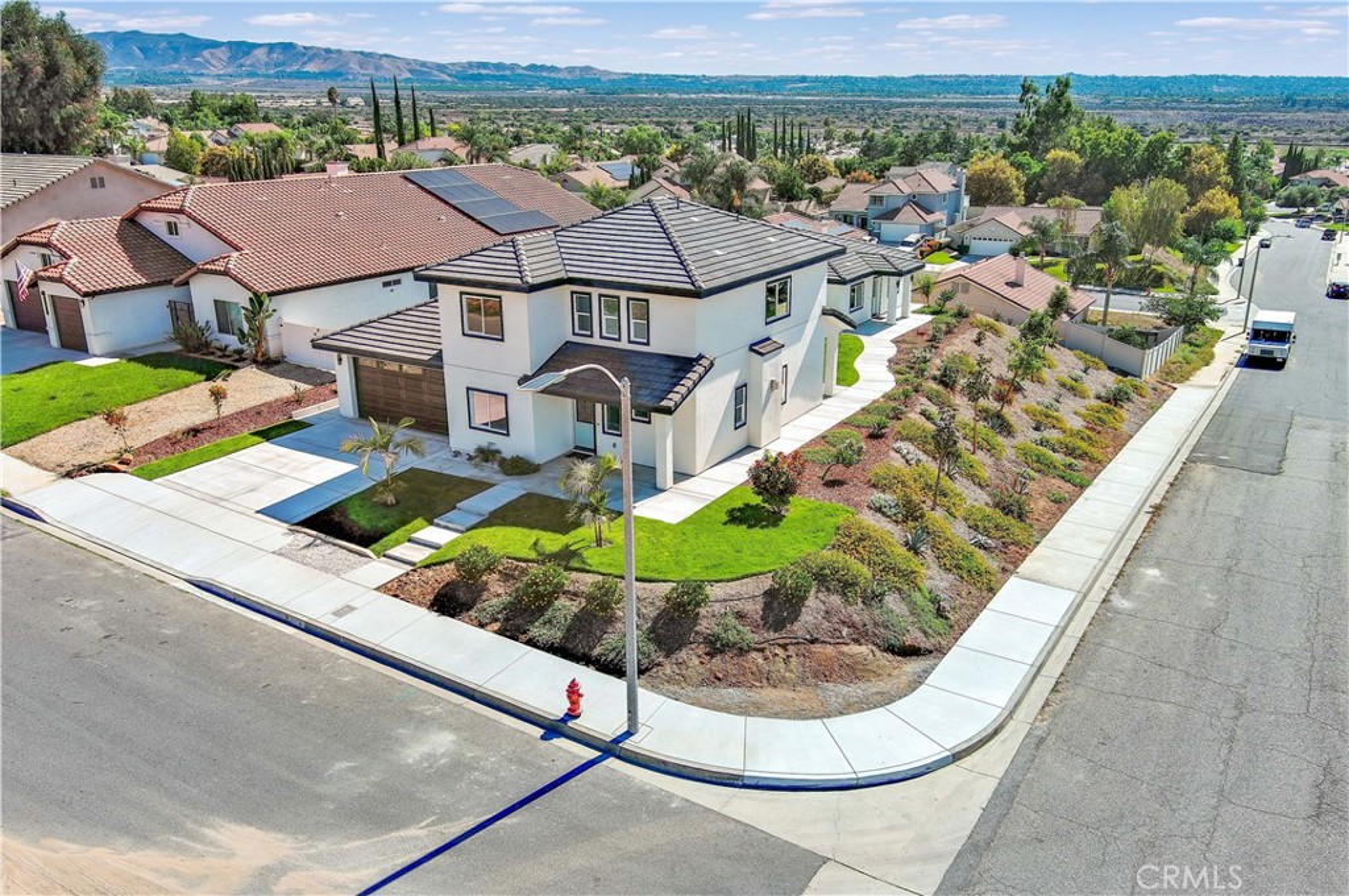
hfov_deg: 63.7
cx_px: 674
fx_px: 1085
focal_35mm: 29
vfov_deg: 44.9
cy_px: 448
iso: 100
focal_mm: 10.57
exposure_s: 1/1500
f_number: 2.8
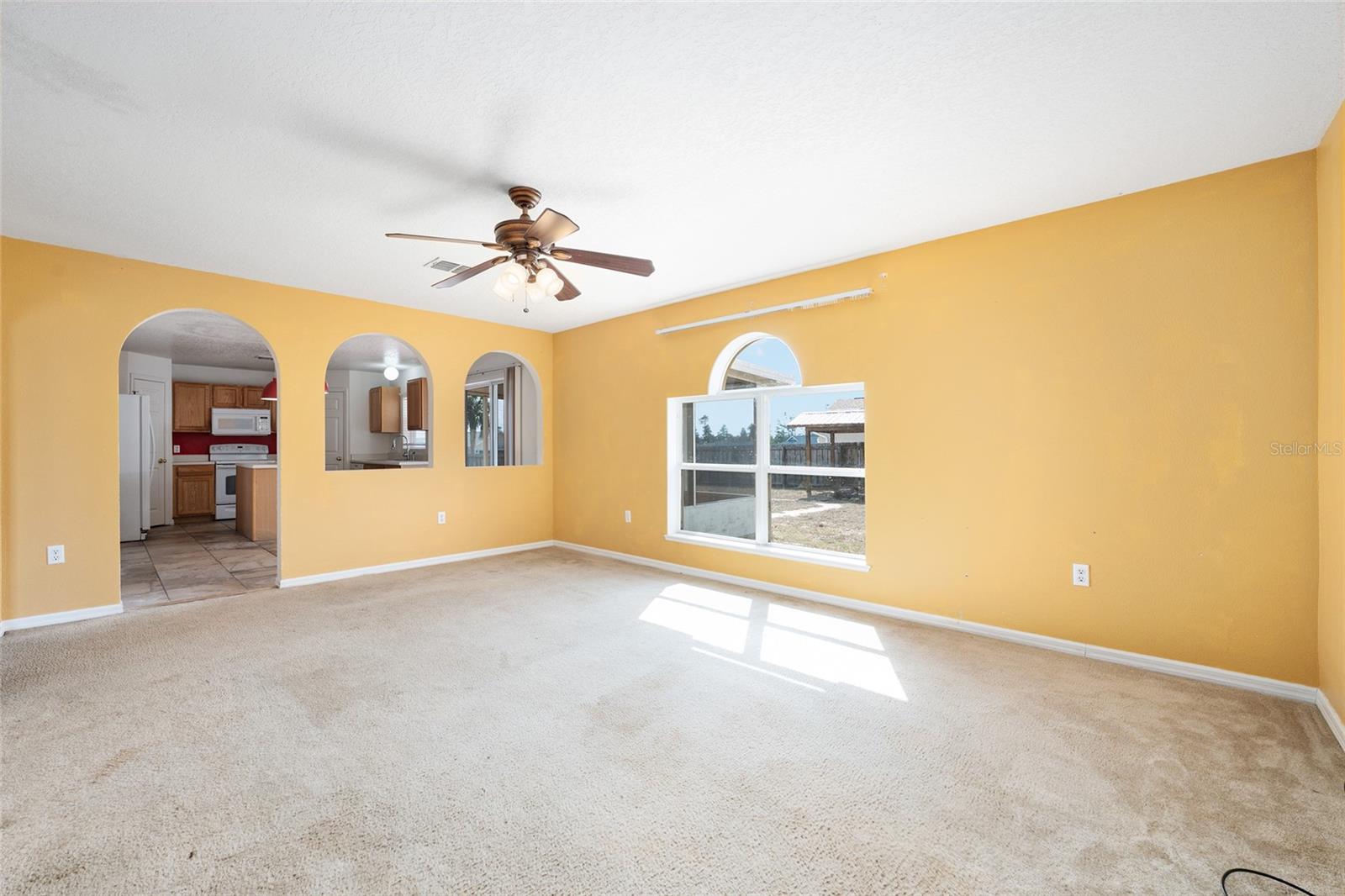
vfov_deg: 81.2
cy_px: 448
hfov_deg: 104.3
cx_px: 672
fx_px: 523
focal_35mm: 14
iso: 400
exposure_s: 1/25
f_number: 7.1
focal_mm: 14
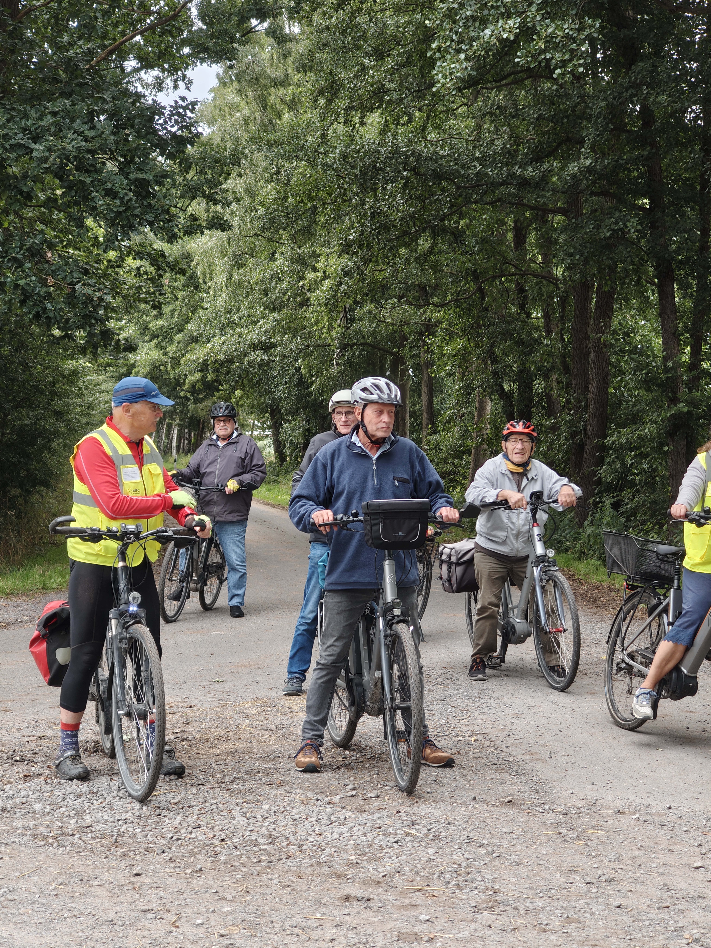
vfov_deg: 27.8
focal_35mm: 70
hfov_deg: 21.0
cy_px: 474
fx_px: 1917
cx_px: 356
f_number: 2.55
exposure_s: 1/50
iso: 128
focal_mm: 13.3
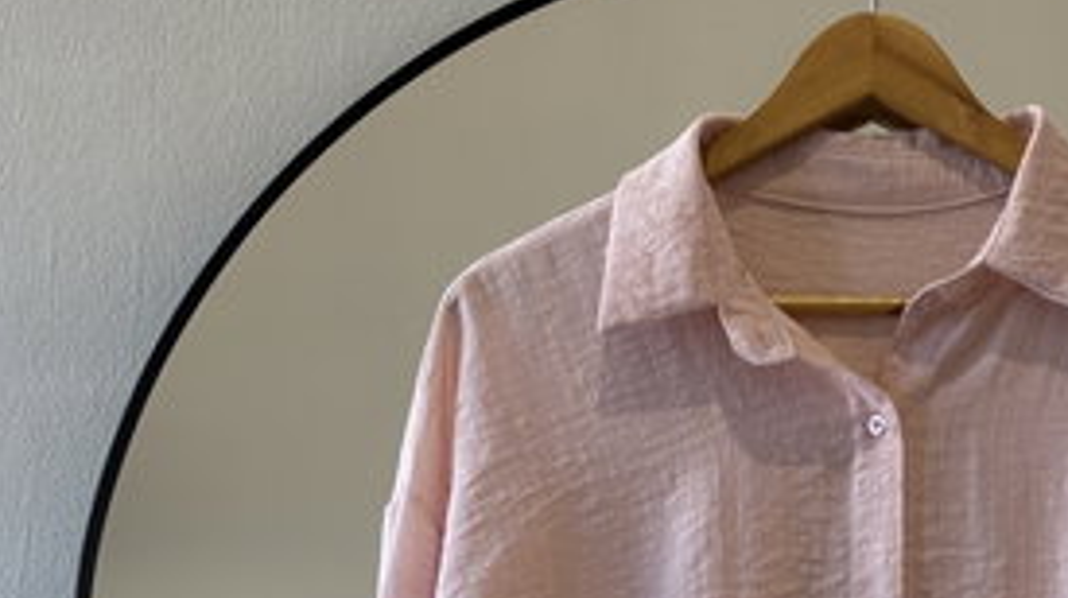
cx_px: 707
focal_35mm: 110
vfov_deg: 10.7
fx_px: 3112
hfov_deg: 19.4
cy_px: 790
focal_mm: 5.96
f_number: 1.6
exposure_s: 1/50
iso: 32
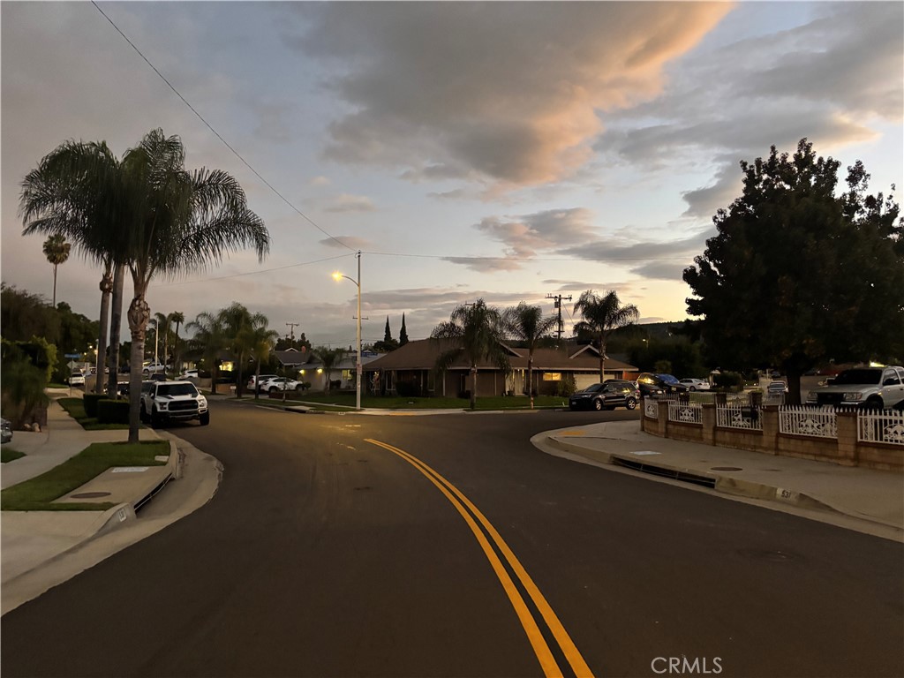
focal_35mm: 26
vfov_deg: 53.1
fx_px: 679
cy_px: 339
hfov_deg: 67.3
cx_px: 452
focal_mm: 5.96
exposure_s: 1/30
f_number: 1.6
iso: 640
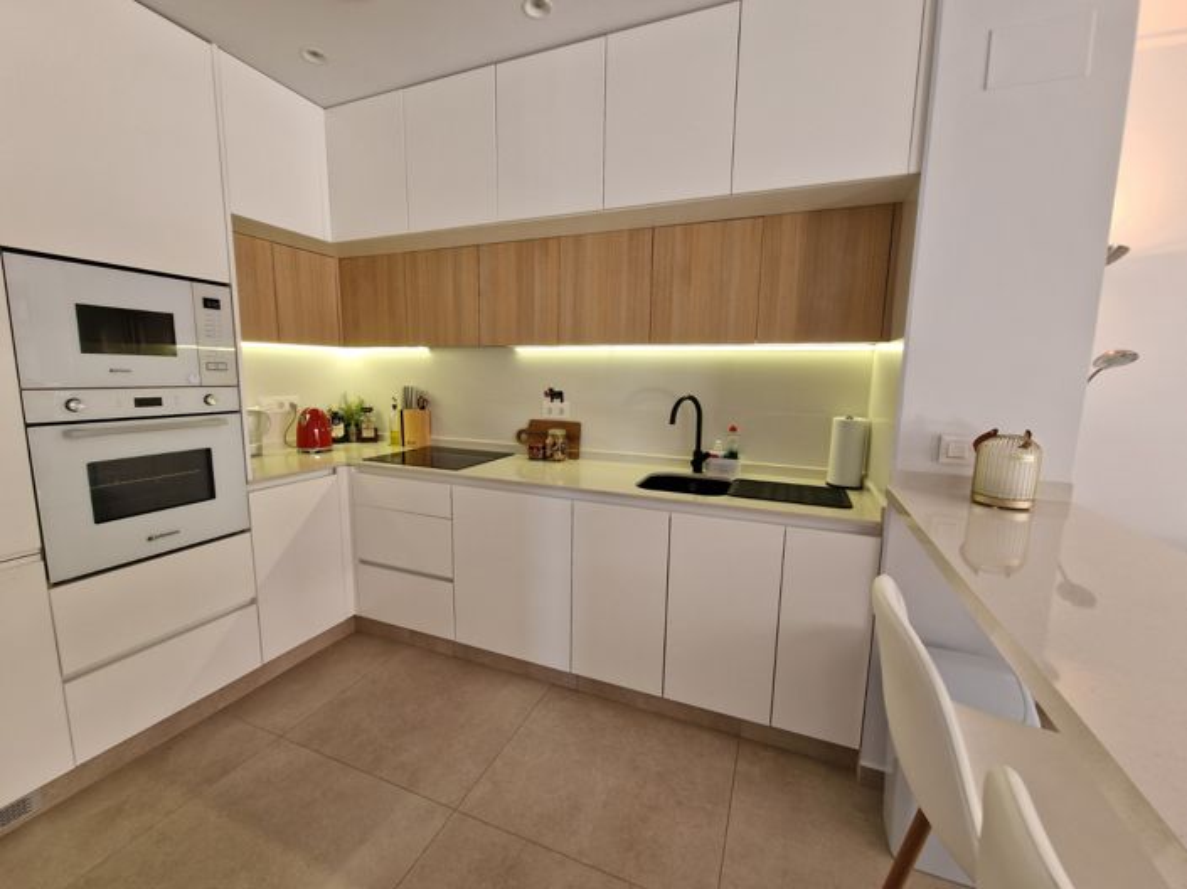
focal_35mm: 13
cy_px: 444
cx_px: 594
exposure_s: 1/50
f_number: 2.2
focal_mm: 2.2
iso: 50
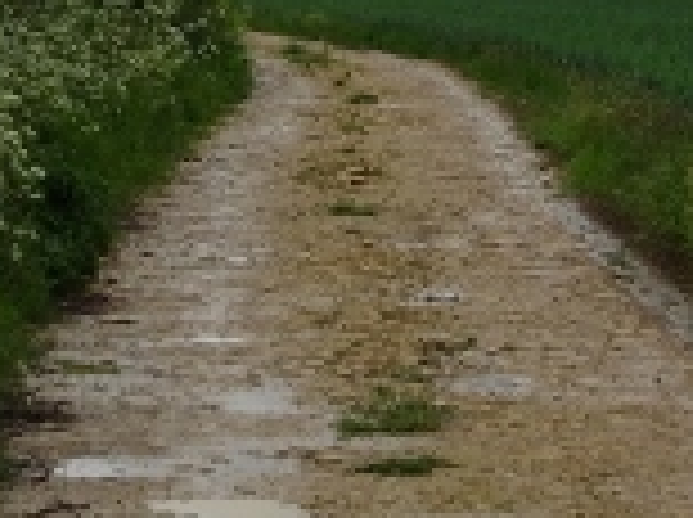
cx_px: 522
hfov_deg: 12.0
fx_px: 3278
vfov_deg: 8.9
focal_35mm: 164
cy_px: -162
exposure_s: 1/500
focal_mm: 9.52
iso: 80
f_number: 4.5
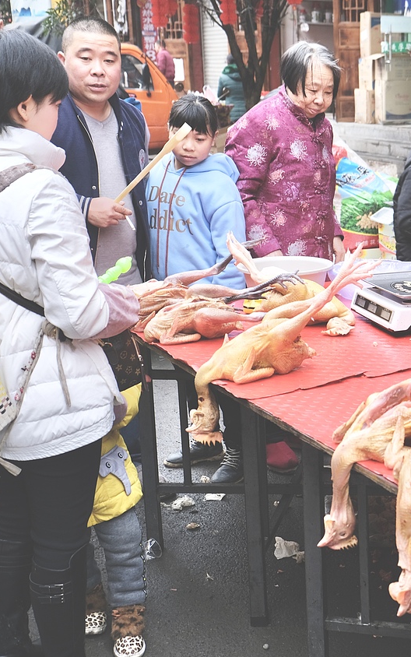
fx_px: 913
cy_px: 331
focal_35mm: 51
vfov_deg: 39.6
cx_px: 388
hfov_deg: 24.5
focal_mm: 22.3
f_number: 3.6
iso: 160
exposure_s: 1/60
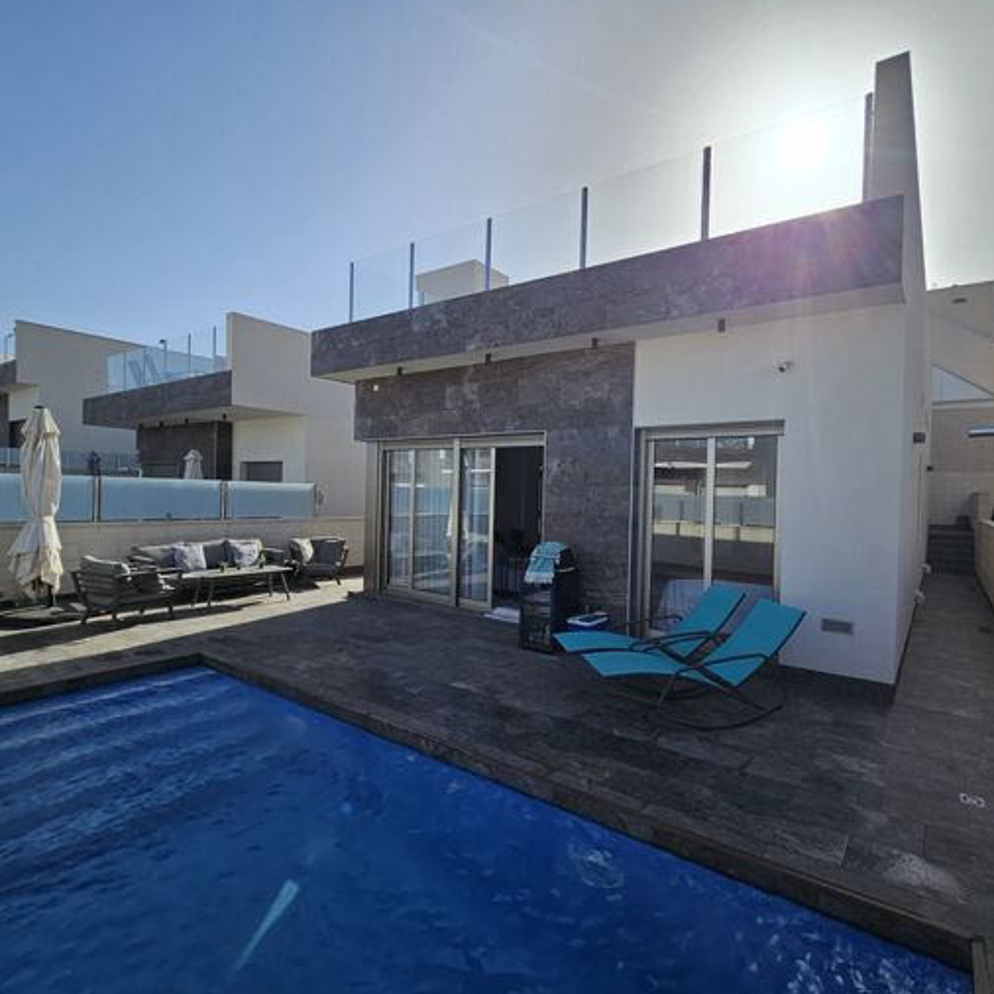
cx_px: 567
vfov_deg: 87.4
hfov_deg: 86.9
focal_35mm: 16
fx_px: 520
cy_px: 495
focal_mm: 2.2
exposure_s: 1/3493
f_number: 2.2
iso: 50
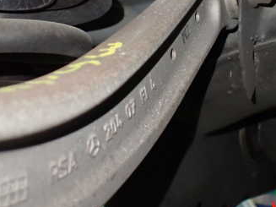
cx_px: 209
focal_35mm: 55
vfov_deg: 25.9
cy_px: 30
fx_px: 438
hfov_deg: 34.2
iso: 800
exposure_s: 1/40
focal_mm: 5.4
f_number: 2.3
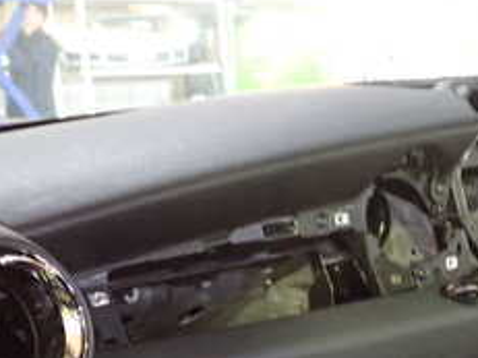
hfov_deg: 24.8
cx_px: 352
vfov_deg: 18.1
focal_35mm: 78
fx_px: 1077
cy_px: 406
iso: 800
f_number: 2.3
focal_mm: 5.4
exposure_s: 1/20
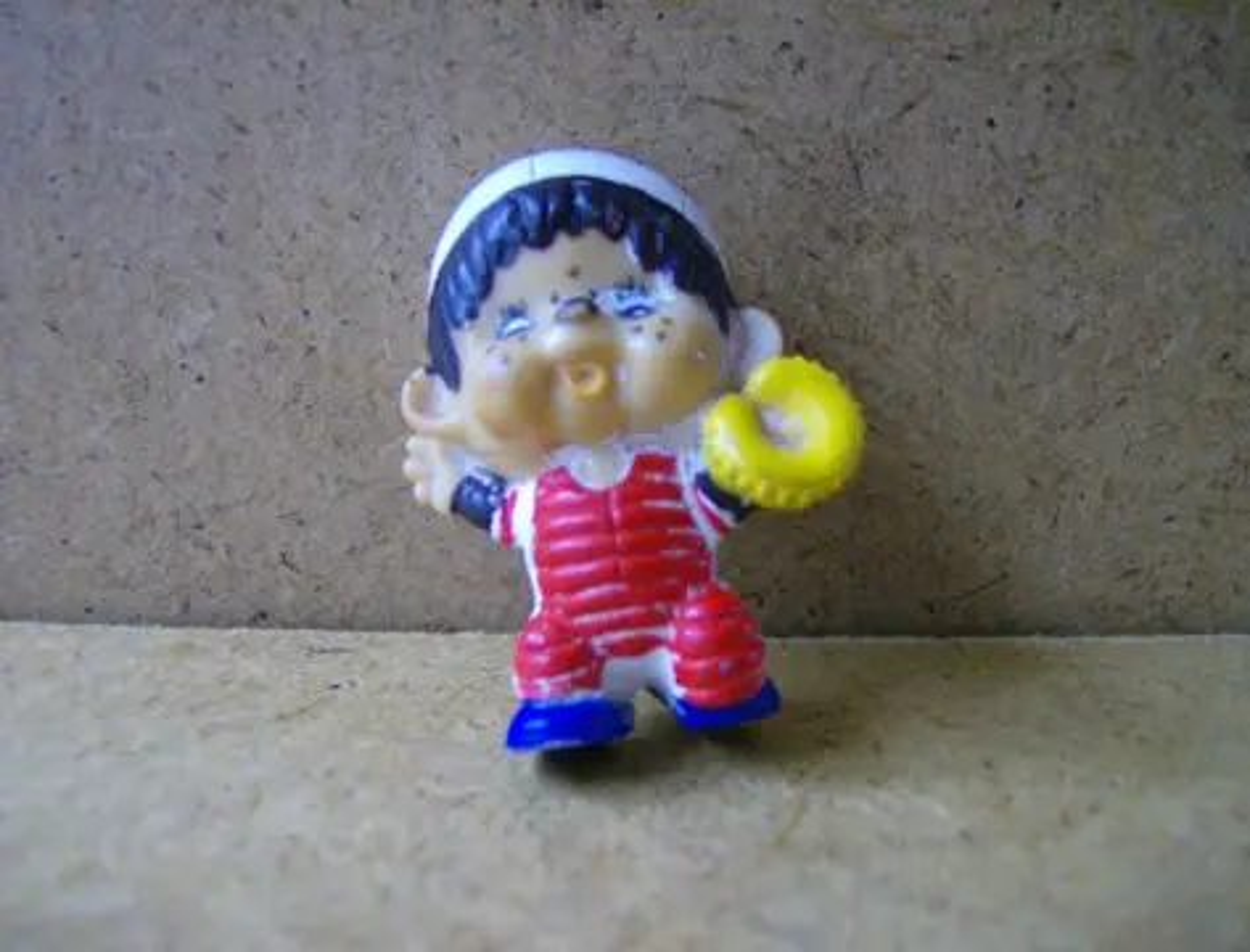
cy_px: 476
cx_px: 625
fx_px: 1307
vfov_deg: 40.0
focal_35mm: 36
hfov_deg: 51.1
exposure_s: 1/24.3
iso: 200
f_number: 2.8
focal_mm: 6
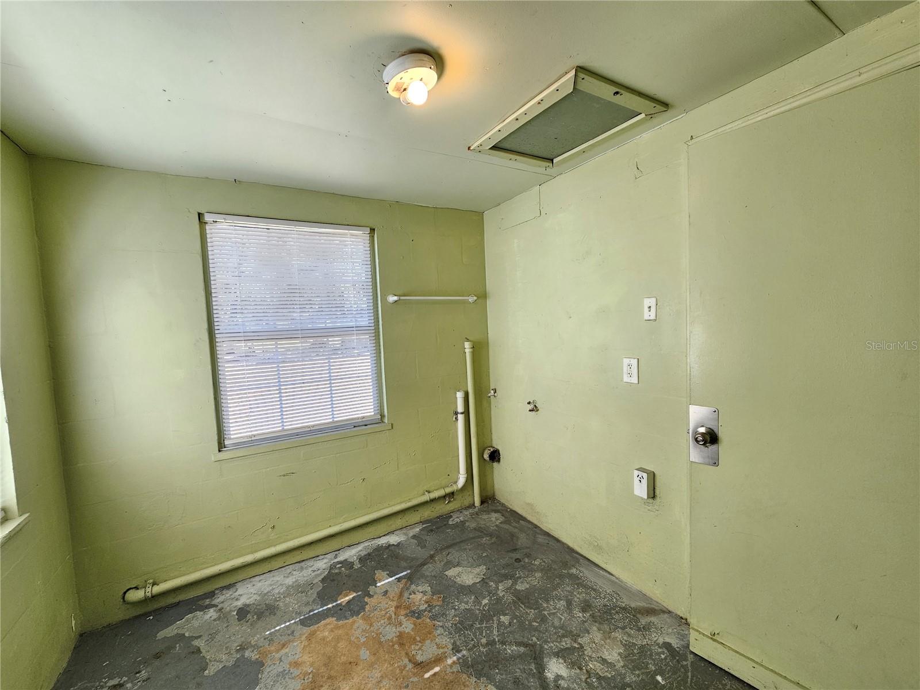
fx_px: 346
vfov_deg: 89.9
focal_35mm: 13
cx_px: 460
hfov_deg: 106.2
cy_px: 345
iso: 64
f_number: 2.2
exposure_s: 1/60
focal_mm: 2.2
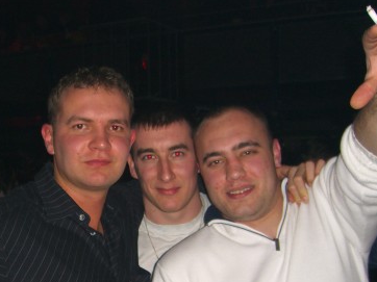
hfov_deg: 30.3
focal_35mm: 63
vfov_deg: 22.9
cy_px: 231
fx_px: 686
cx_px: 105
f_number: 2.8
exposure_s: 1/60
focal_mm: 7.9
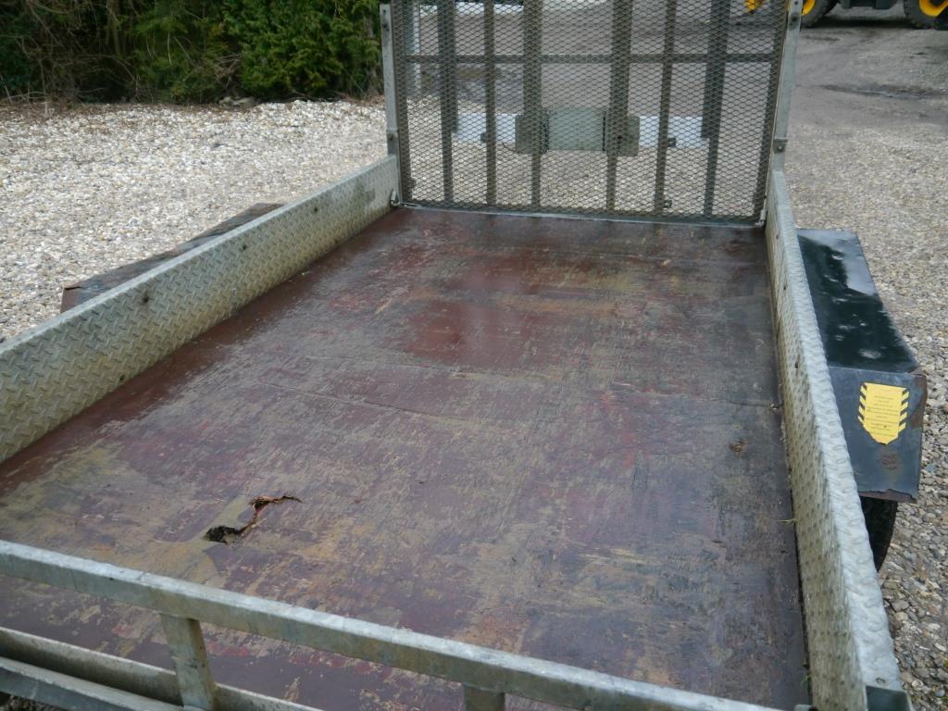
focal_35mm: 28
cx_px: 474
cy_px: 356
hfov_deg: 63.4
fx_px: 767
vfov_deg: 49.7
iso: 500
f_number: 3.5
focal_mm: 14
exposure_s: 1/60
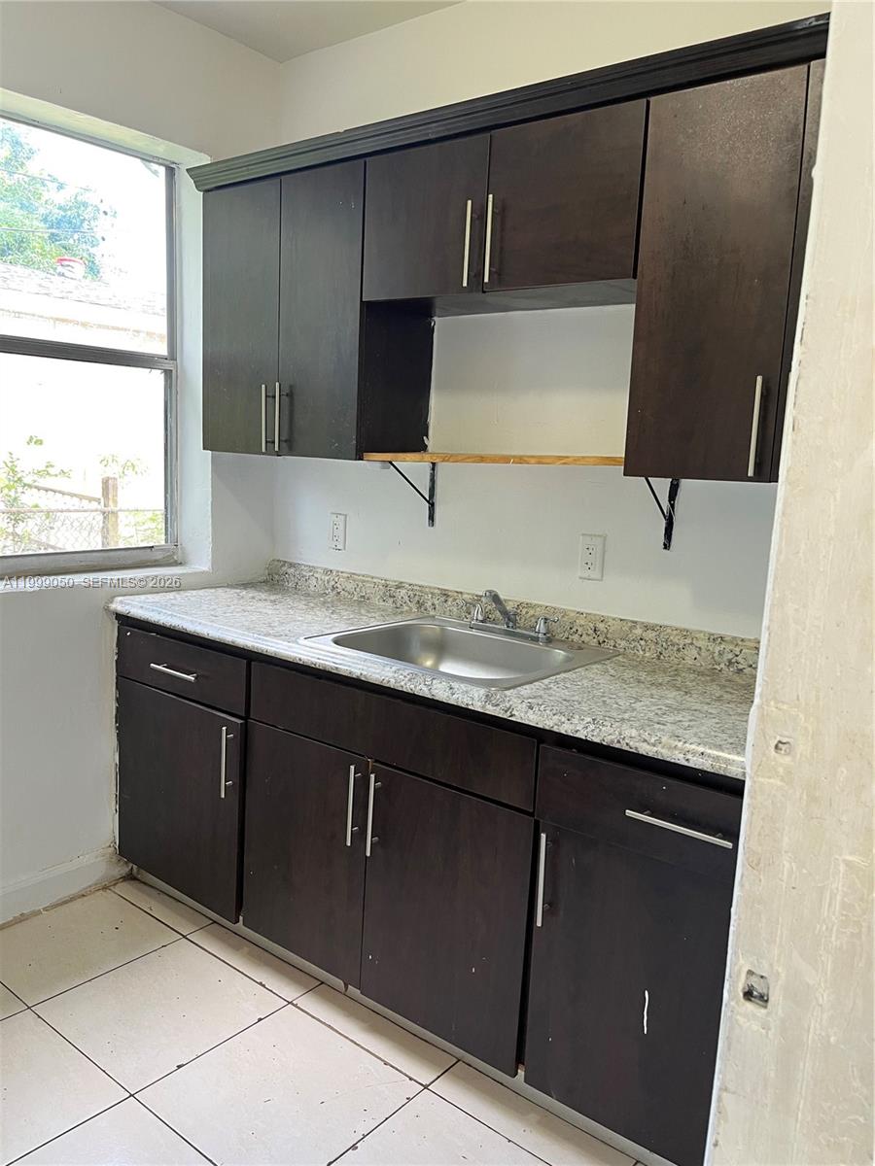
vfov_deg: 67.3
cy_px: 583
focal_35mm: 26
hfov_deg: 53.1
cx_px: 438
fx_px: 876
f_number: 1.6
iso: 100
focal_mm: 5.1
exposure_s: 1/60
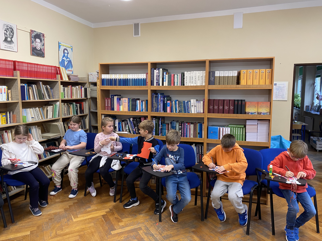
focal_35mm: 26
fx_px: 242
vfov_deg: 53.1
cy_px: 120
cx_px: 161
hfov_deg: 67.3
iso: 125
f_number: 1.8
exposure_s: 1/60
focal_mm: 4.25
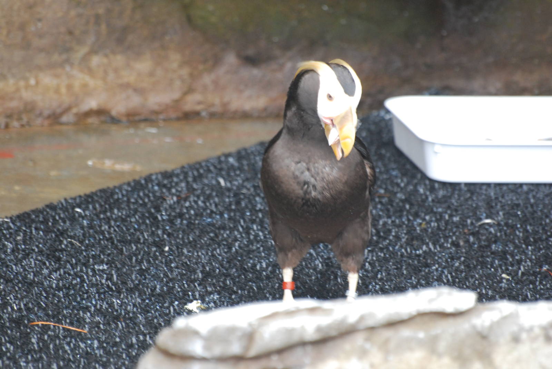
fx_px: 6908
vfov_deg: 3.1
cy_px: 184
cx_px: 276
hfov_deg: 4.6
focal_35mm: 450
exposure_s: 1/125
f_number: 5.6
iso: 800
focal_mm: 300
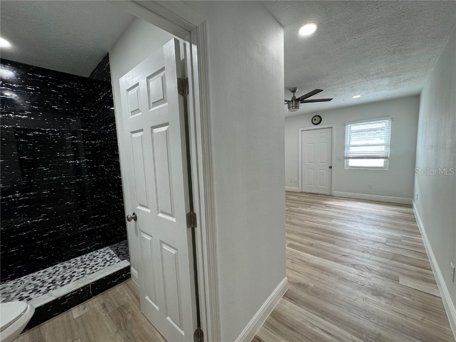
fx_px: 184
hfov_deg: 102.1
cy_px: 171
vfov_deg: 85.7
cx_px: 228
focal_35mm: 14
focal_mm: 2.22
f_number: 2.2
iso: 200
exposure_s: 1/120
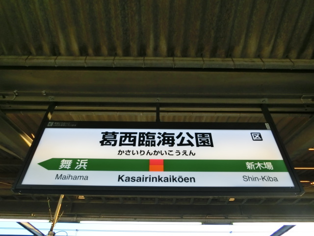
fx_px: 227
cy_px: 118
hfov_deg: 69.4
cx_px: 157
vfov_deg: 54.9
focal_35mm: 25
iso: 125
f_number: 3.5
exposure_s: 1/125
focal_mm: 4.5
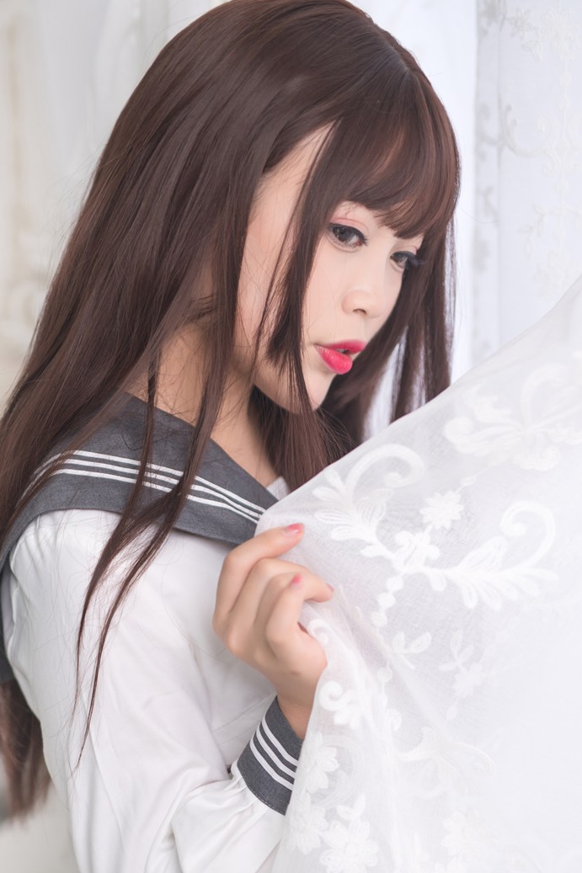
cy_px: 739
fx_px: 2280
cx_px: 205
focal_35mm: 94
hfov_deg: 14.5
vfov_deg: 21.3
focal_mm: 50
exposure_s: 1/80
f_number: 1.8
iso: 100
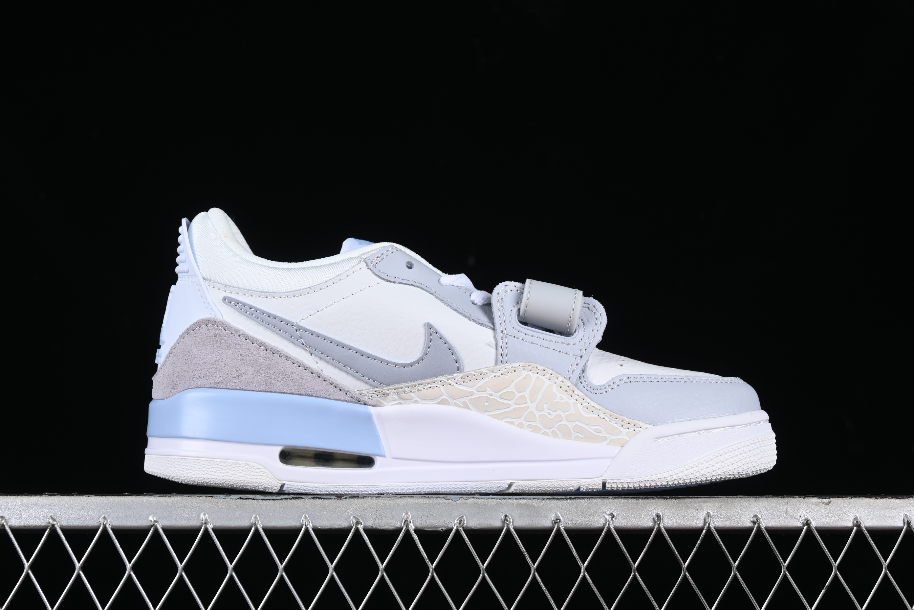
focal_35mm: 75
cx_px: 457
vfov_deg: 18.2
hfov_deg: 27.0
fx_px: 1904
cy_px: 305
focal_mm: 50
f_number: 8
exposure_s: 1/80
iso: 160
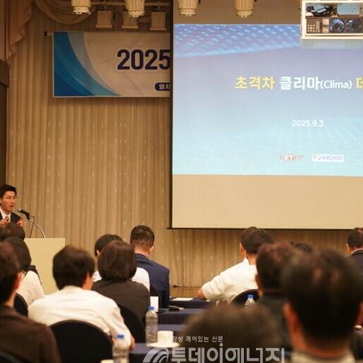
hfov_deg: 15.8
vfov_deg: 15.8
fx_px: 1305
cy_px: 149
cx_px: 203
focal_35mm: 110
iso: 800
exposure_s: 1/40
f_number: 2.8
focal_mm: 69
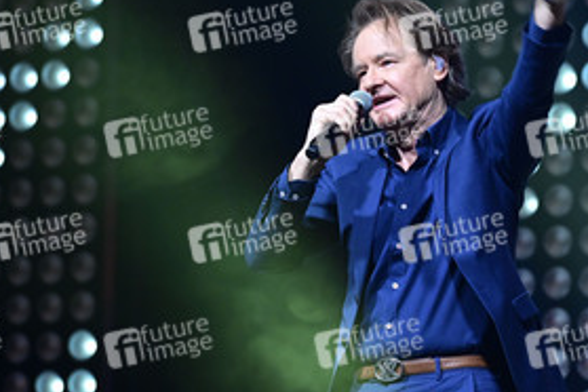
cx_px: 397
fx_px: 5275
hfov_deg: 6.4
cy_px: 185
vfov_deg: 4.3
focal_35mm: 323
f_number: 5.6
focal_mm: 200
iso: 3200
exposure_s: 1/320
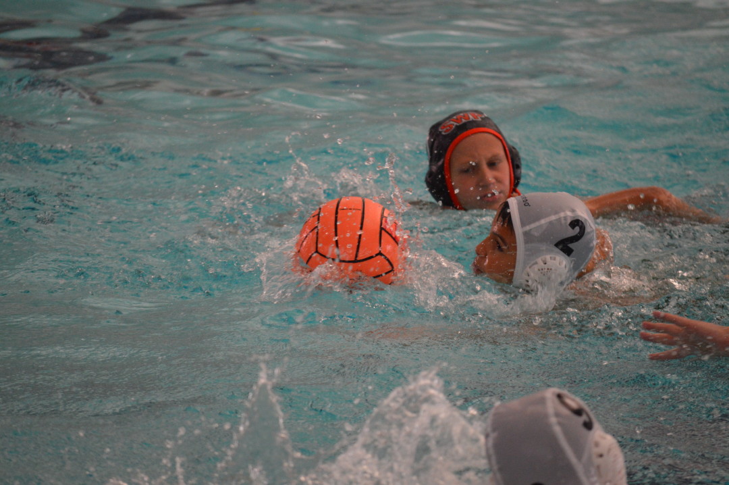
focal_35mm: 300
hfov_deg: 6.9
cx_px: 364
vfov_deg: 4.6
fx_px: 6069
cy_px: 242
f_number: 5.6
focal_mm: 200
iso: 1800
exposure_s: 1/500
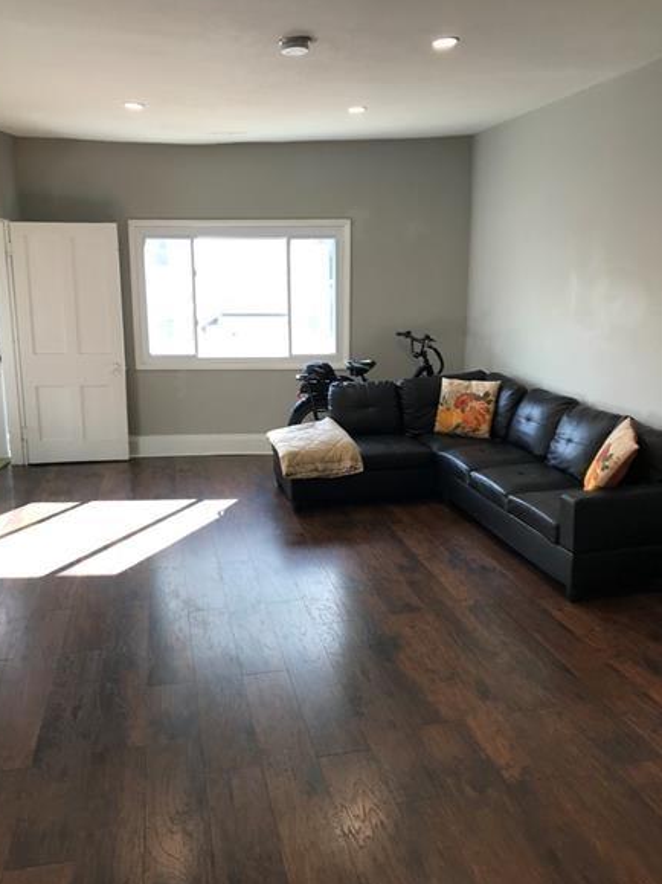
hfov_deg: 48.2
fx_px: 740
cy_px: 444
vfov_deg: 61.7
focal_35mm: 29
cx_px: 322
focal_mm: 3.99
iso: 25
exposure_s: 1/60
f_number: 1.8
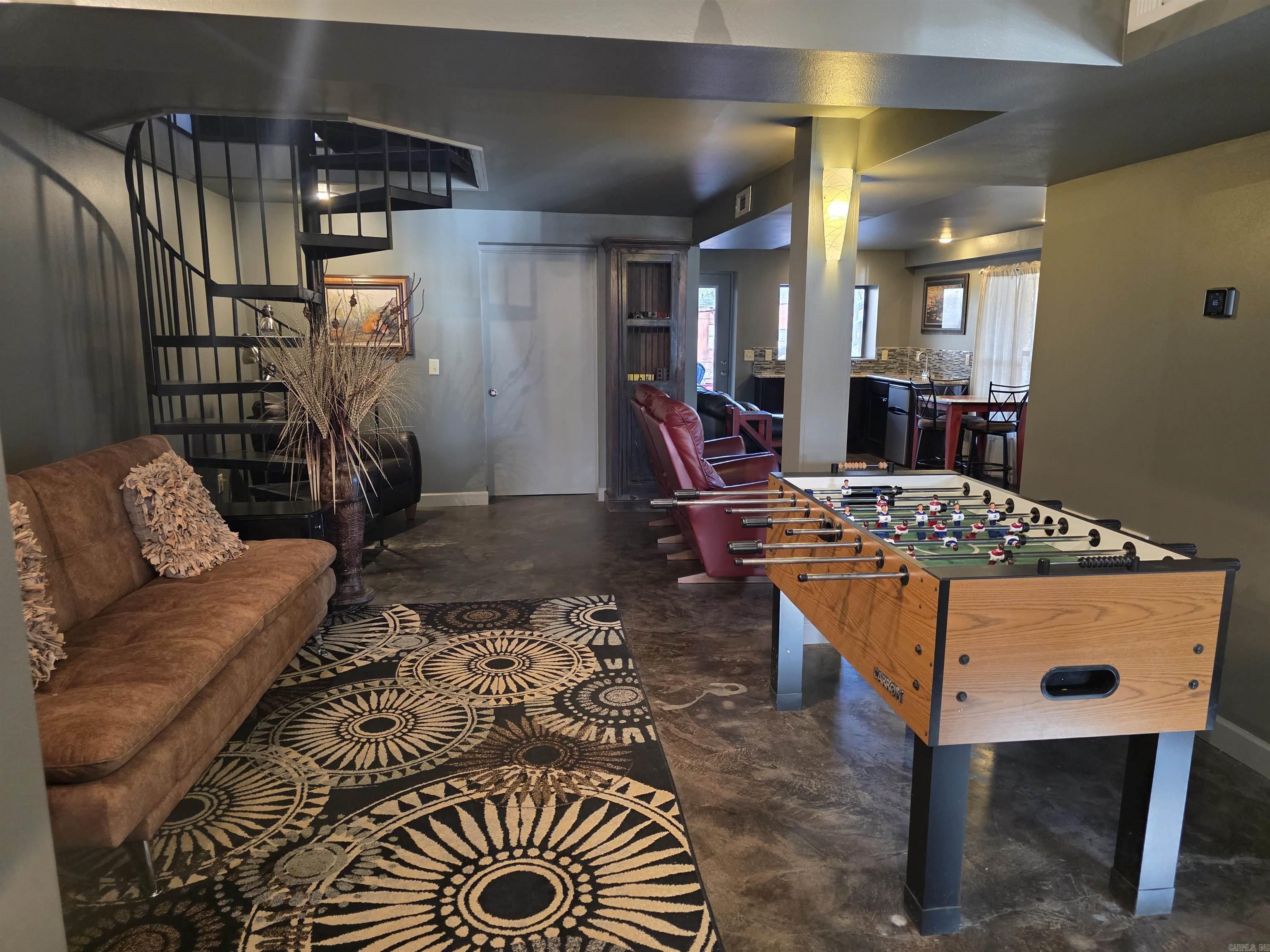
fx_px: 844
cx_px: 635
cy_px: 476
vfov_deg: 58.9
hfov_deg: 73.9
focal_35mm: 23
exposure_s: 1/120
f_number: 1.7
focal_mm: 6.3
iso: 800
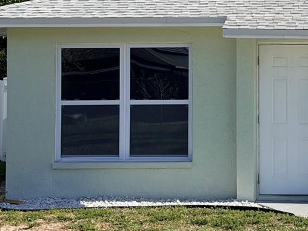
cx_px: 278
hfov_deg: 18.2
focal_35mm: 106
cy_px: 58
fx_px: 943
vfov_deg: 13.9
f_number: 1.78
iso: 64
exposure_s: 1/4587
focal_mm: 6.76
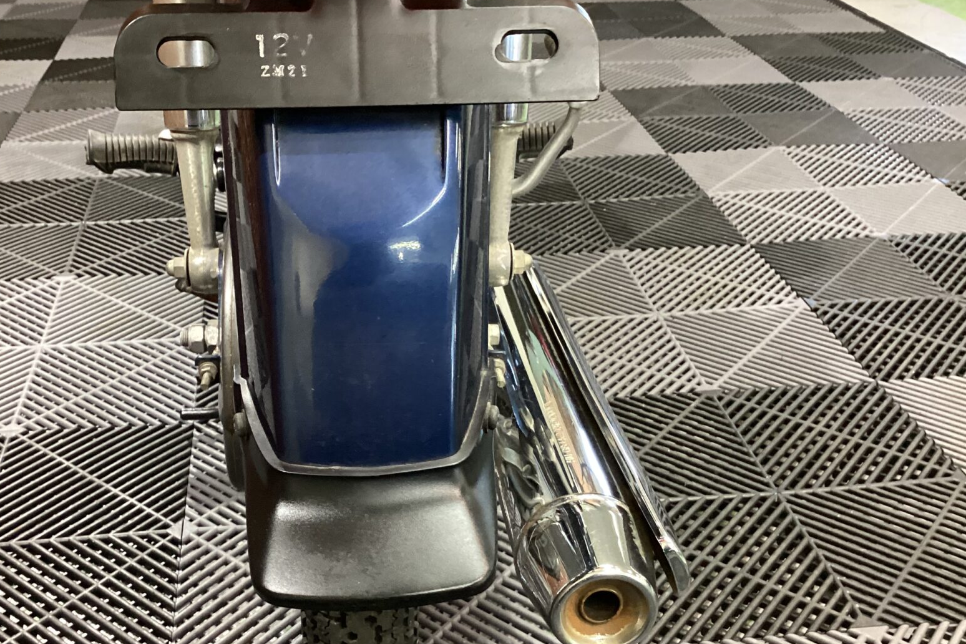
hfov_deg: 48.1
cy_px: 430
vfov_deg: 33.1
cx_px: 381
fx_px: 1073
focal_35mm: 40
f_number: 2.4
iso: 400
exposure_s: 1/40
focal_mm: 3.3
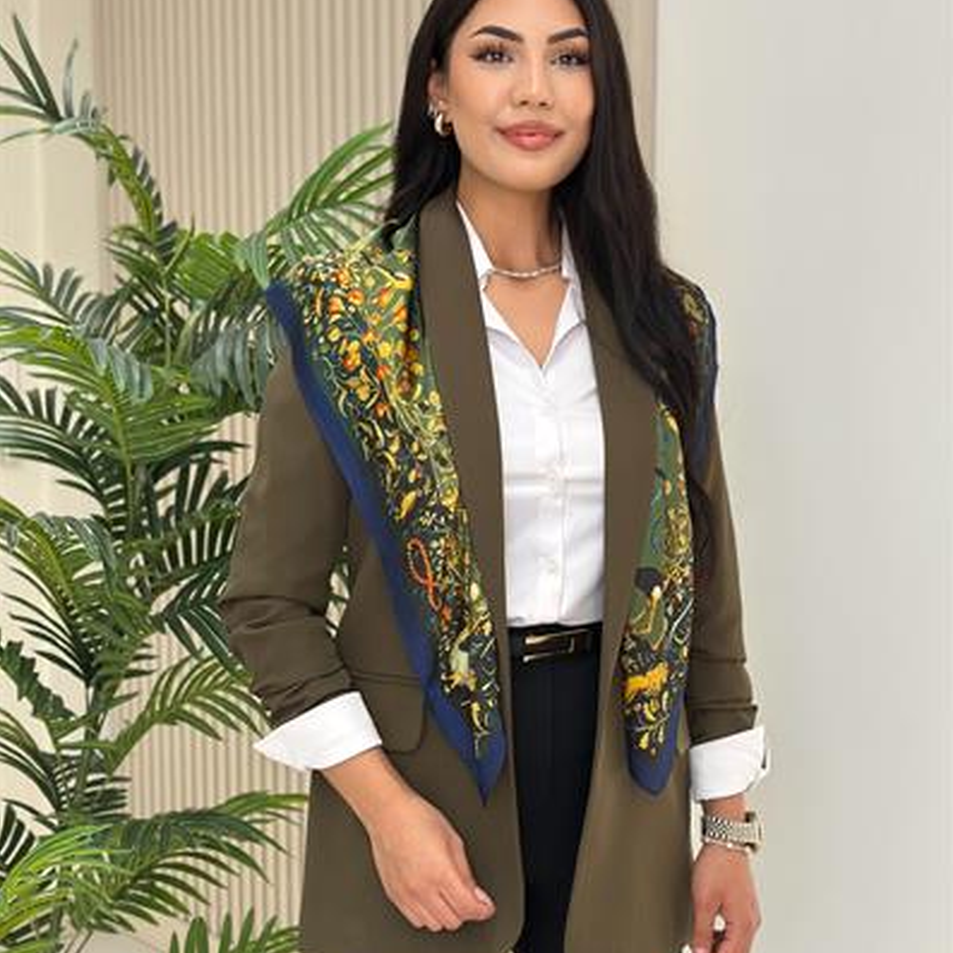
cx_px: 478
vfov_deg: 30.0
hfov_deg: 30.0
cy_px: 505
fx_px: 1775
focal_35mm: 57
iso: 80
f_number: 1.78
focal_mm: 6.86
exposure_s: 1/192
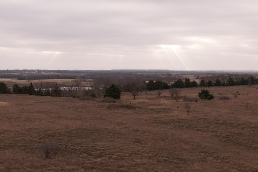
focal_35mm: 55
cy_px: 150
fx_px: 394
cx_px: 84
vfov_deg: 24.0
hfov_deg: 35.8
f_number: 2.8
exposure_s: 1/90
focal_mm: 8.38
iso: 110
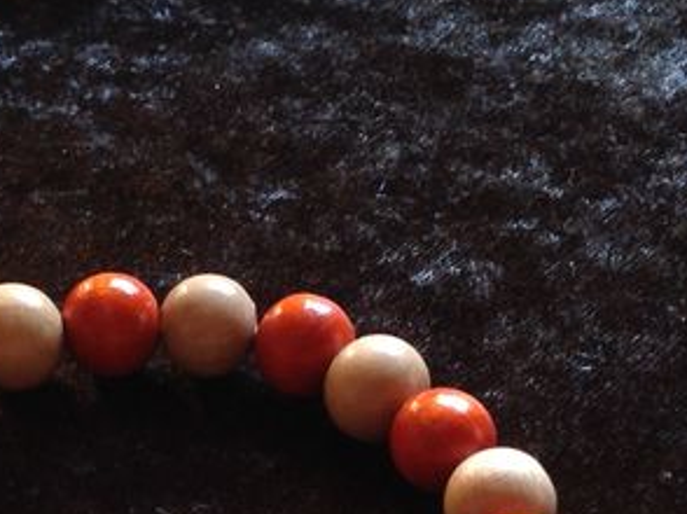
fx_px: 2360
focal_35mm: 119
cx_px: 199
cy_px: 704
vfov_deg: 12.0
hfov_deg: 16.5
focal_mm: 4.28
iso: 64
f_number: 2.4
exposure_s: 1/15
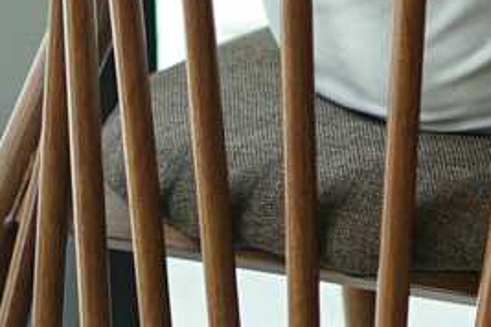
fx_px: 4596
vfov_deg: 4.1
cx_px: 1001
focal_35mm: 337
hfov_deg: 6.0
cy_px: -187
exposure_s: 1/800
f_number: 1.8
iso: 200
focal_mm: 50
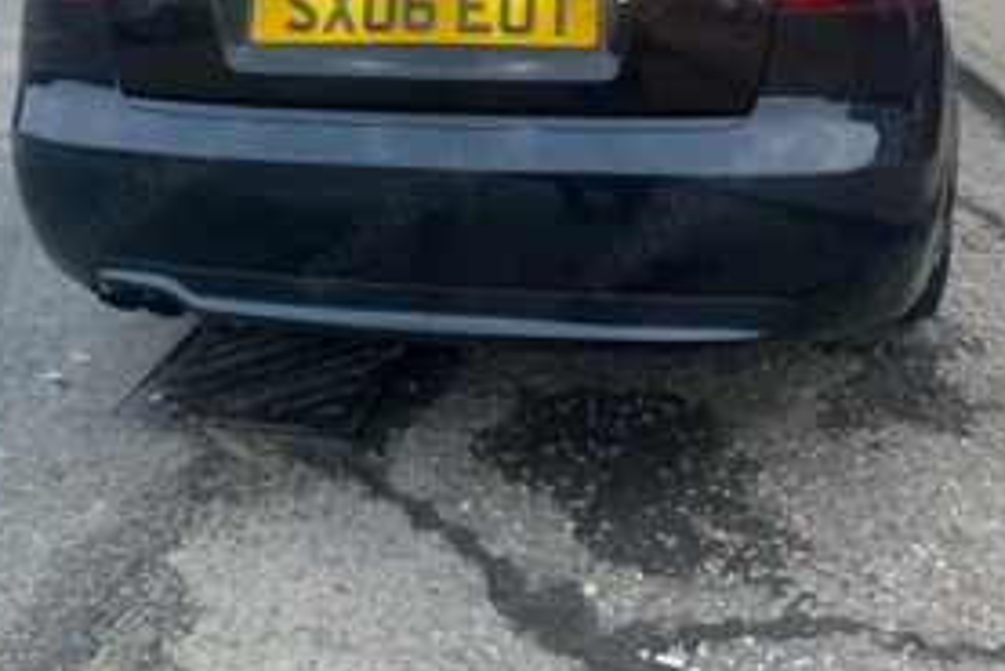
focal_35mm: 39
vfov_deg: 31.1
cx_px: 490
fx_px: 1089
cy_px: -36
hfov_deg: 49.5
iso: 80
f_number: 1.8
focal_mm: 4.25
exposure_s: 1/100
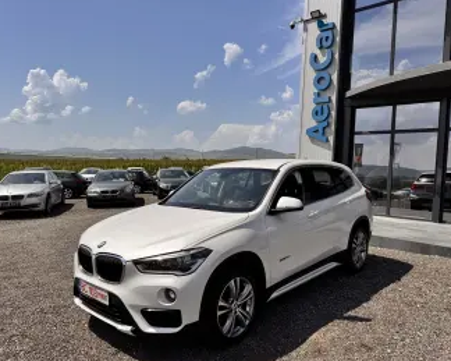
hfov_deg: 66.0
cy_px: 185
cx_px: 210
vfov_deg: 54.9
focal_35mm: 26
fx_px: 347
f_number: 1.78
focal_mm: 6.76
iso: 80
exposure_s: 1/7937
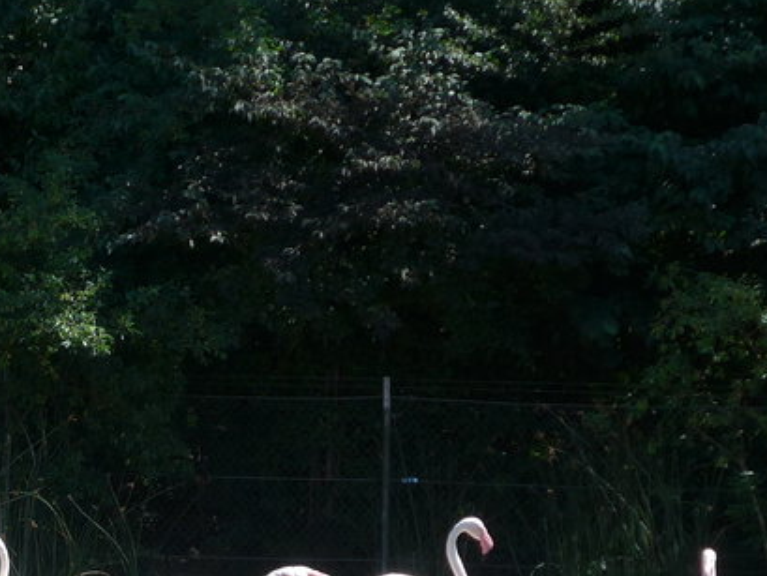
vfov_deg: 8.5
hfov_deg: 11.3
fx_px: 3834
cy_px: 670
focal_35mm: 173
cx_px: -8
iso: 80
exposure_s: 1/500
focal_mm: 12
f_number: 3.5
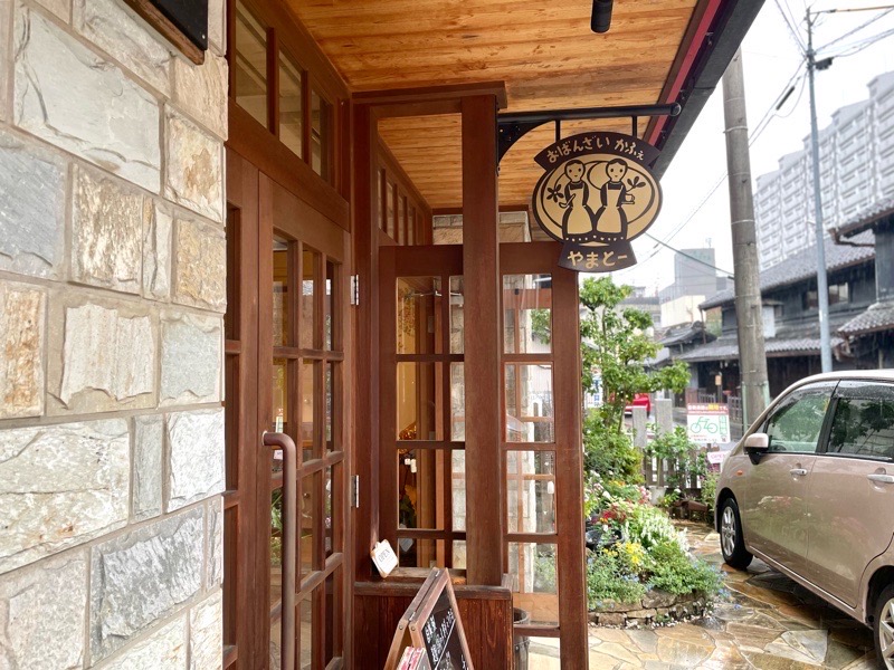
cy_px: 335
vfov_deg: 53.1
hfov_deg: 67.3
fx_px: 671
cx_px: 447
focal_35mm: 26
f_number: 1.6
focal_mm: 4.2
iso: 125
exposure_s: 1/121
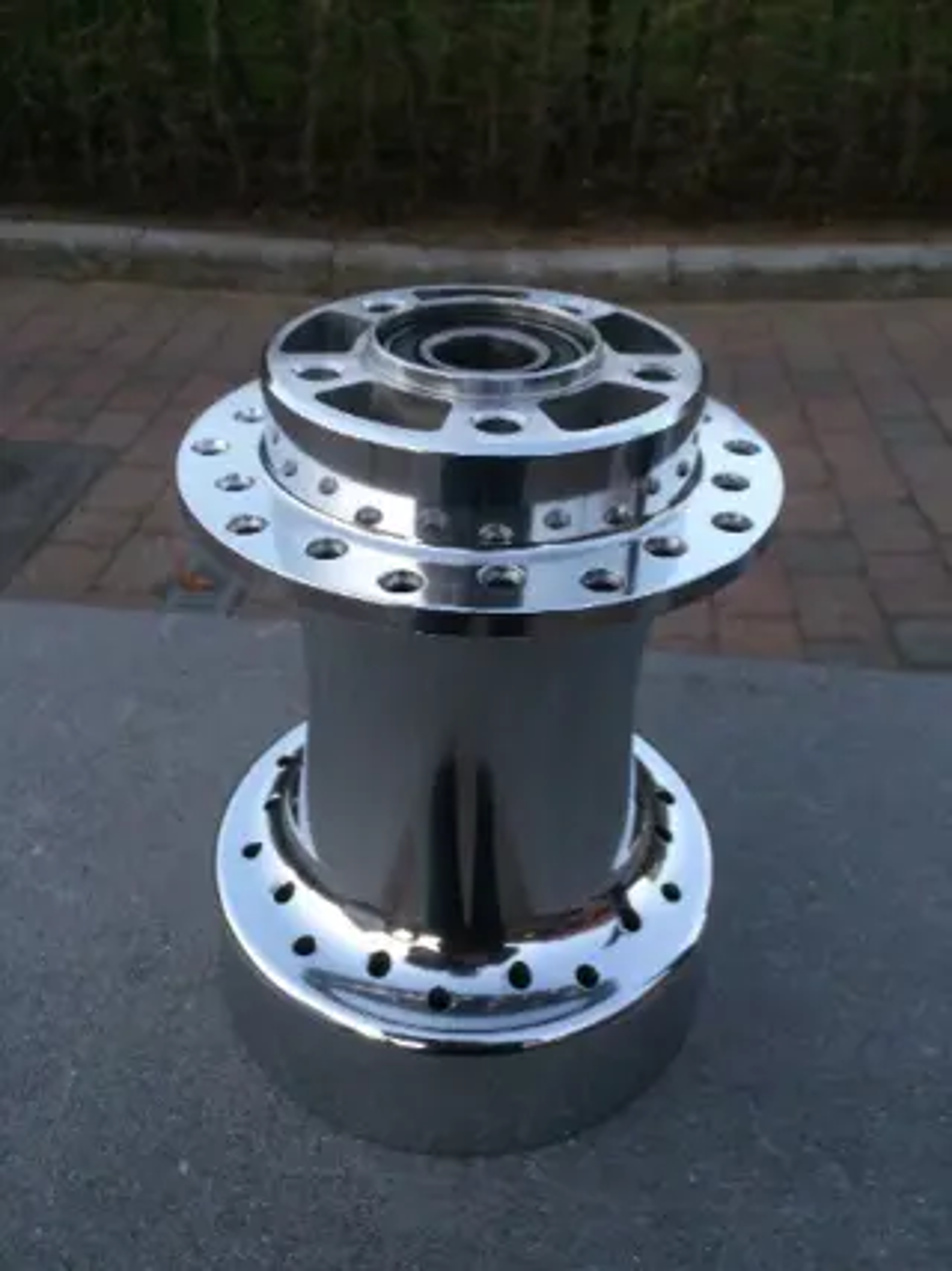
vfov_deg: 61.7
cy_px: 636
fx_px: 1064
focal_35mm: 29
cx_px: 476
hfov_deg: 48.2
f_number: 2.2
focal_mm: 4.15
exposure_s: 1/50
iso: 50
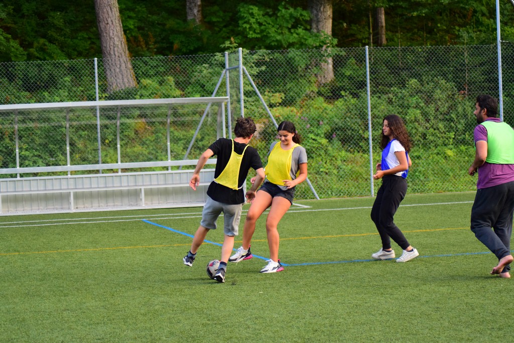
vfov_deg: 13.0
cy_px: 172
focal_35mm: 105
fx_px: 1499
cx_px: 257
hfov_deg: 19.5
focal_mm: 70
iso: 1600
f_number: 4
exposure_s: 1/500
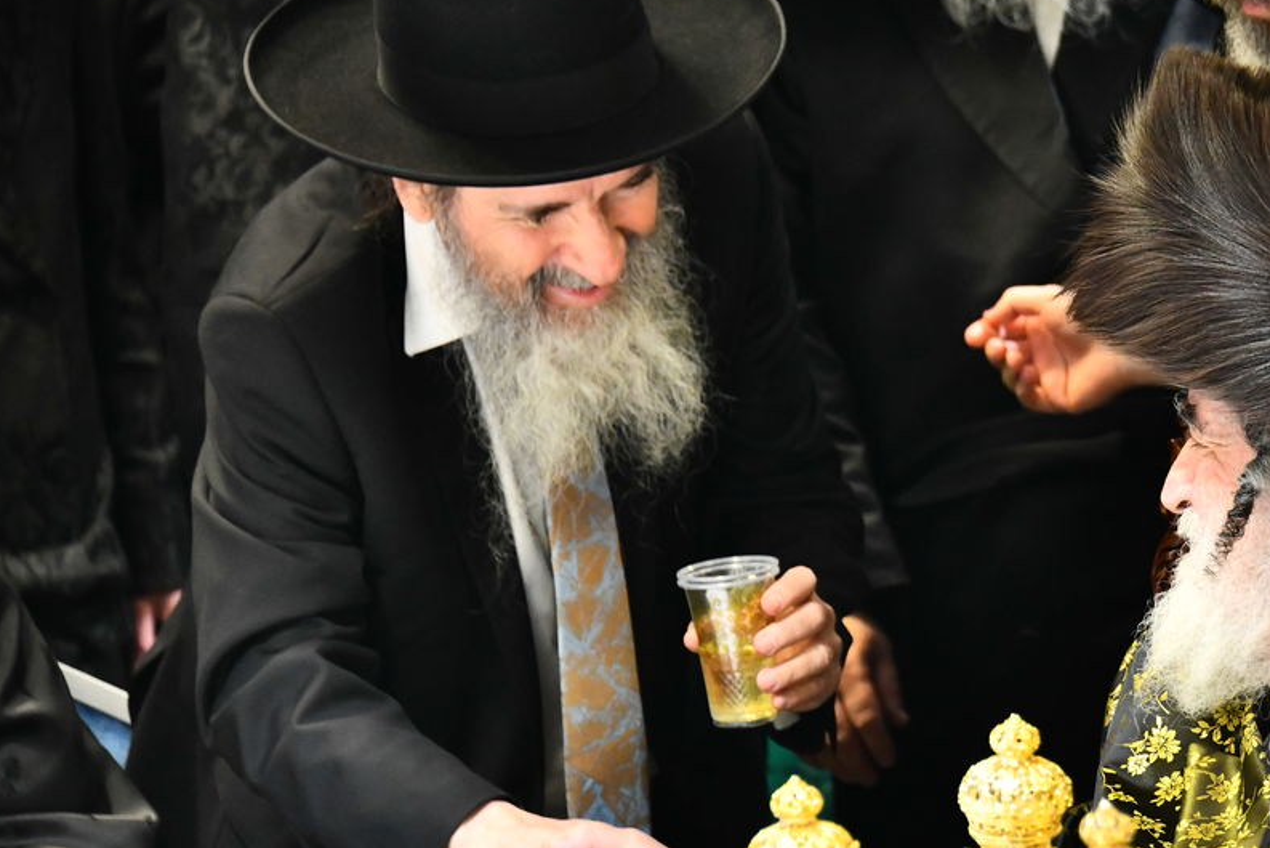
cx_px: 956
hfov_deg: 6.9
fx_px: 10585
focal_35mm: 300
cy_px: 313
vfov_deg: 4.6
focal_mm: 170
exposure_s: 1/125
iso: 2500
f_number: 5.6
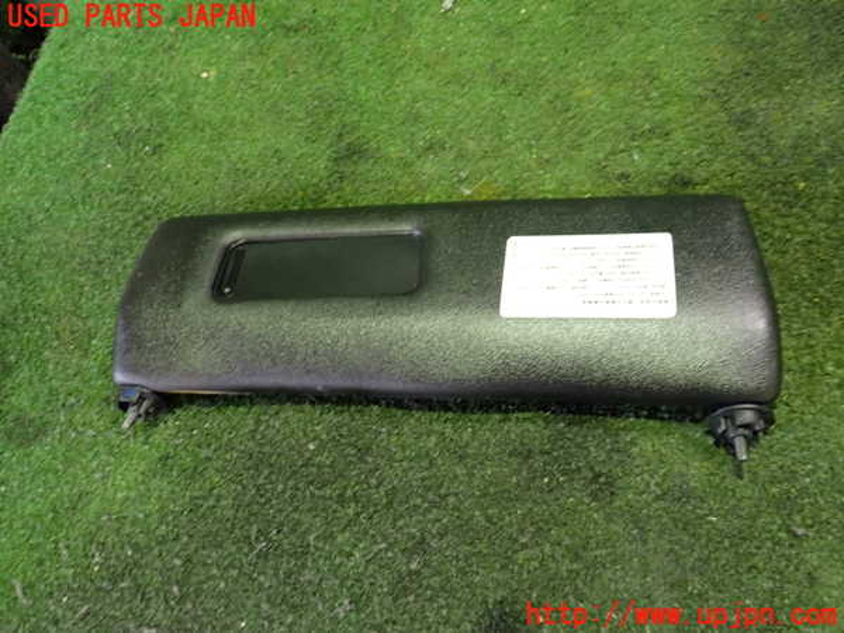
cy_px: 316
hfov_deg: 60.0
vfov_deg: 46.8
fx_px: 731
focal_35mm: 30
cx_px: 422
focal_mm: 5.4
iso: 800
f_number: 2.3
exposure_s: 1/25
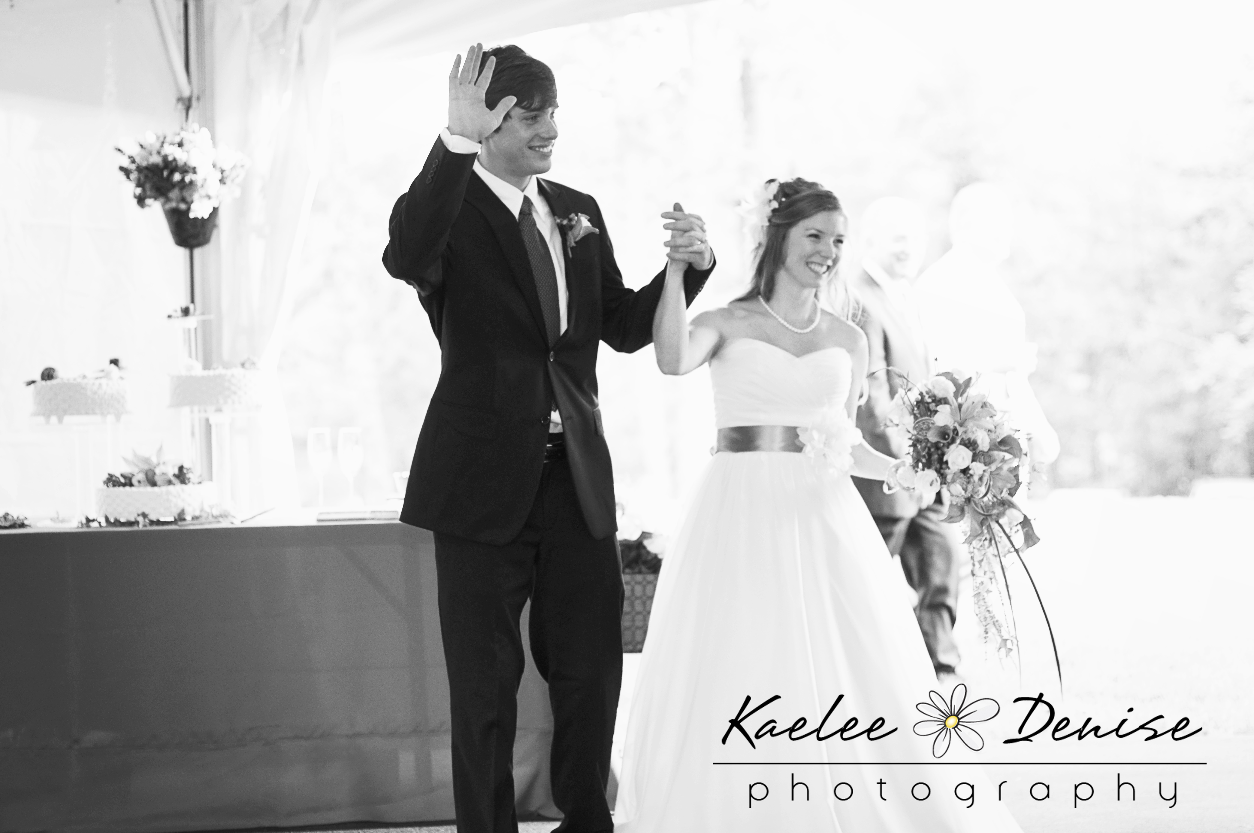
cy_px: 425
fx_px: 2679
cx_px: 639
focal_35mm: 77
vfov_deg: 17.7
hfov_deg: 26.3
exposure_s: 1/200
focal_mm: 50
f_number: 2
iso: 320
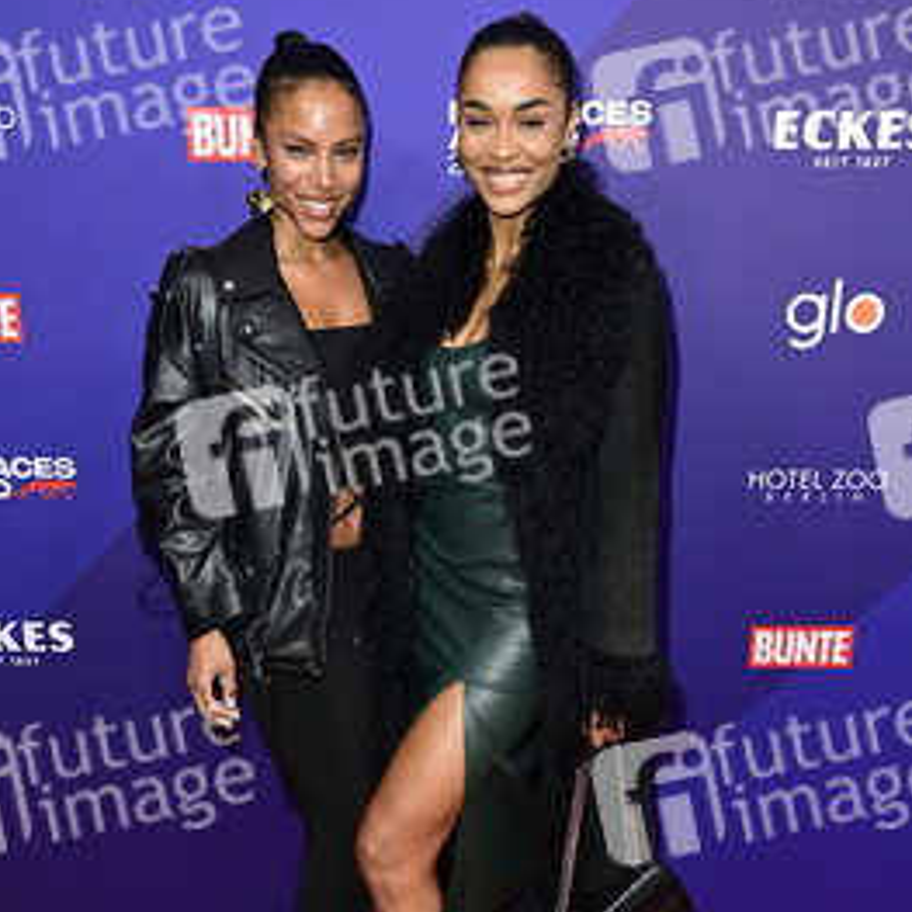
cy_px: 610
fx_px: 1192
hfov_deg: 41.9
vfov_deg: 41.3
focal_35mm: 40
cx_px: 454
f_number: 6.3
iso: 800
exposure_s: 1/250
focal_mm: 31
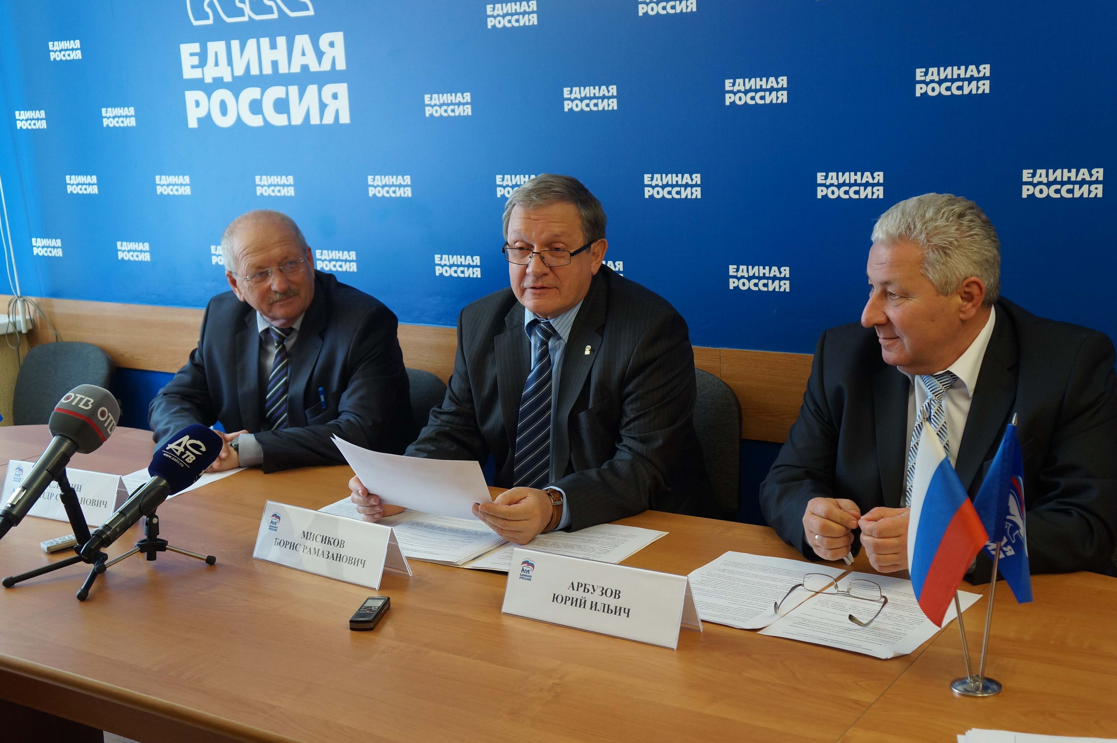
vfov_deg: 31.5
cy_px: 370
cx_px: 583
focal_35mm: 43
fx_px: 1318
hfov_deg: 45.9
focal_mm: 27
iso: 640
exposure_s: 1/60
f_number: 4
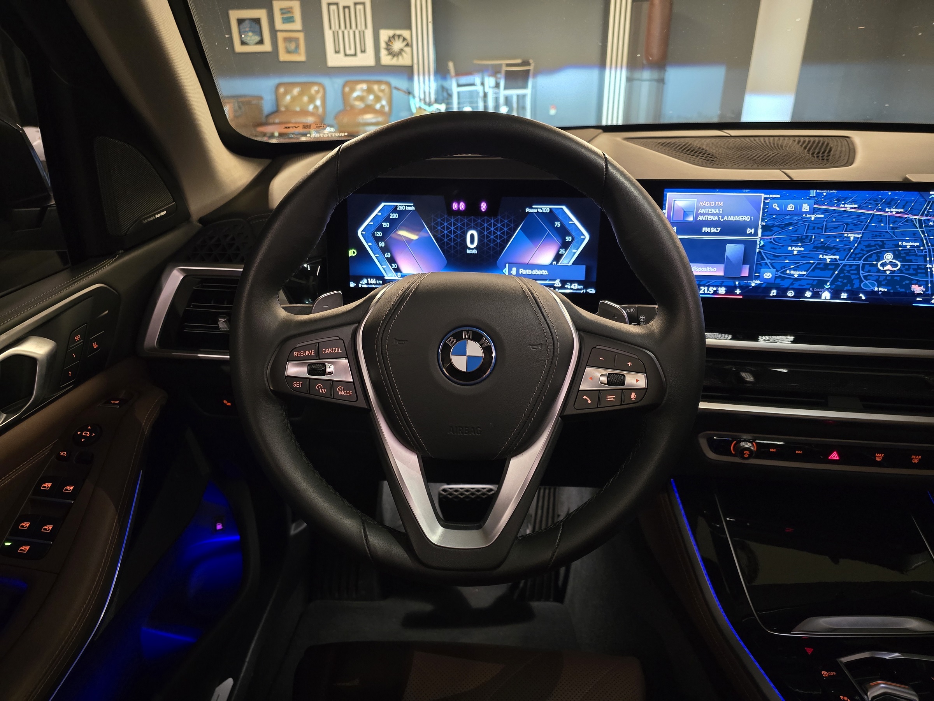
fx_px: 621
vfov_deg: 58.9
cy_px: 350
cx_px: 467
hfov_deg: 73.9
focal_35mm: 23
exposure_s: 1/23.3
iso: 1250
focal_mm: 6.3
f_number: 1.7
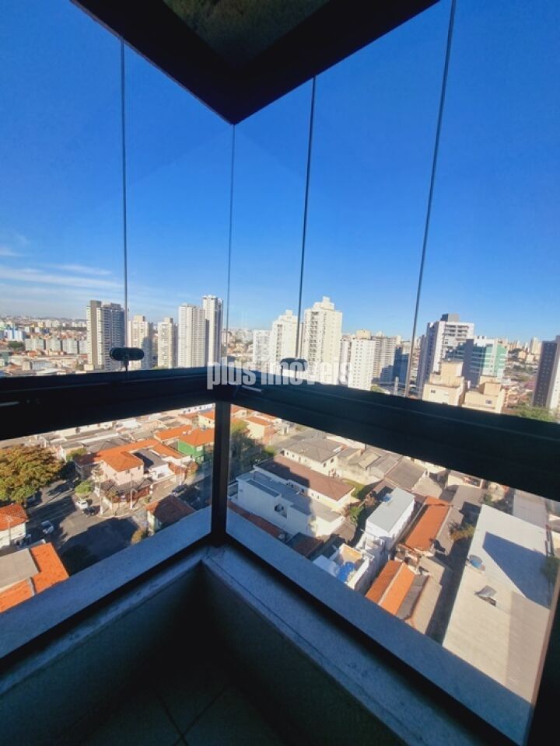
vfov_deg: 106.2
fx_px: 280
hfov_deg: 89.9
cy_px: 373
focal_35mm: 13
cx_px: 280
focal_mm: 1.74
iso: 50
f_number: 2.2
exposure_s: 1/876
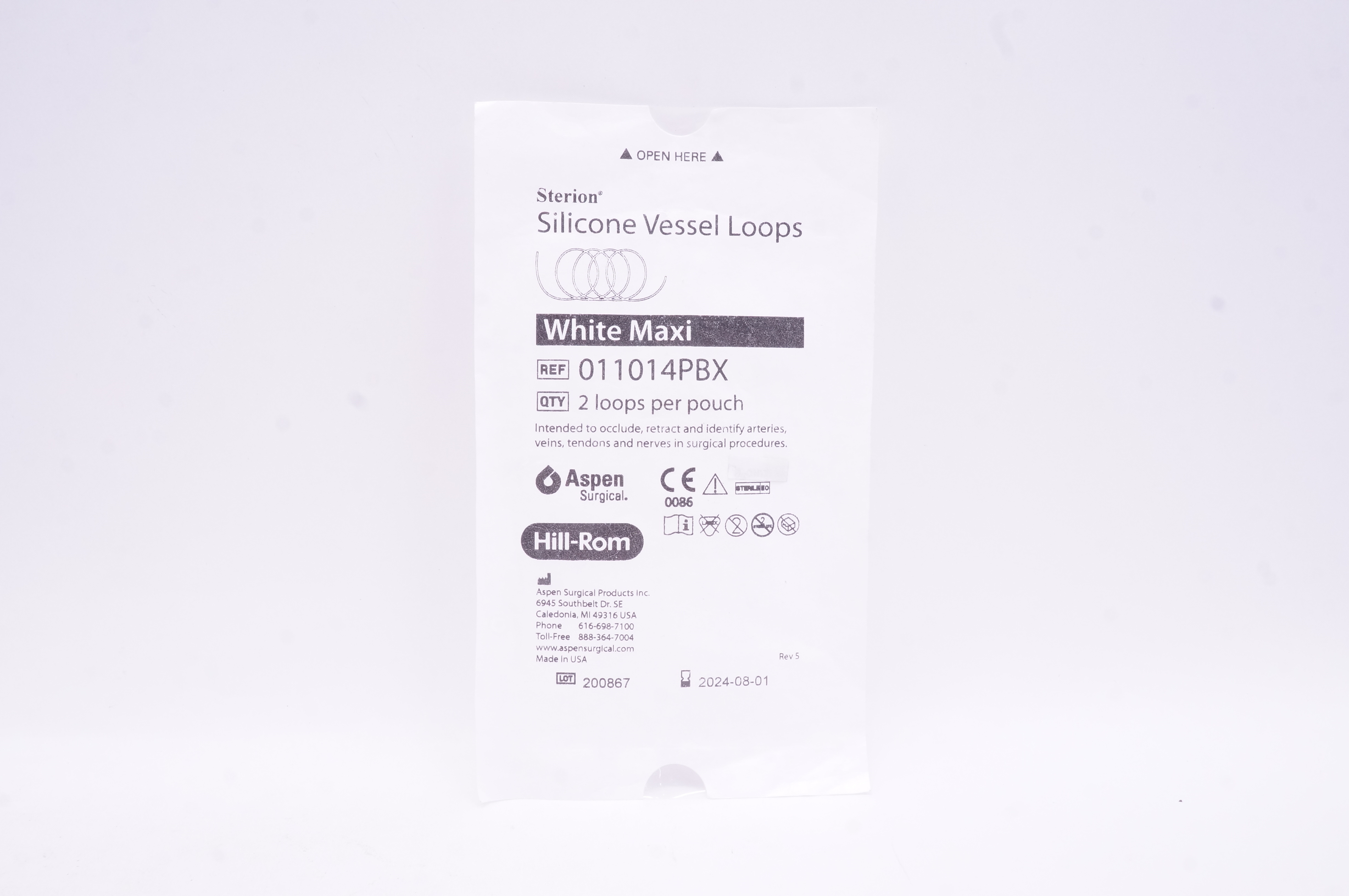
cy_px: 448
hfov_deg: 53.2
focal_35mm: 36
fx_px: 1348
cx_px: 674
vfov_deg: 36.8
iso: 800
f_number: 14
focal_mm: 24
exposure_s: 1/20
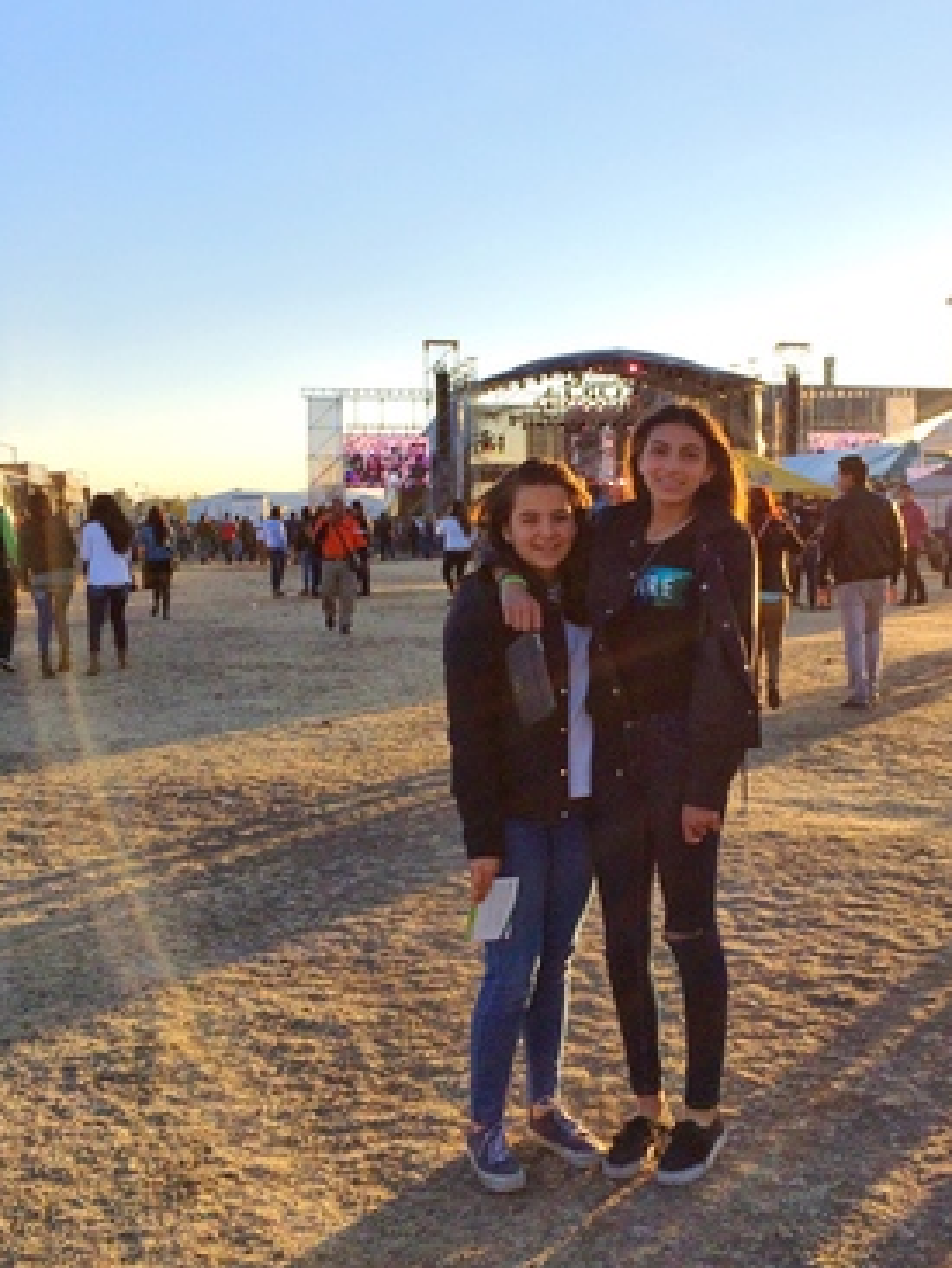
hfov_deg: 37.6
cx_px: 589
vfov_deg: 48.9
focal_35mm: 38
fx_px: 1392
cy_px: 637
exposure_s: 1/1466
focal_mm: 4.15
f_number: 2.2
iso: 32
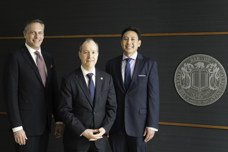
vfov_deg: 20.6
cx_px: 108
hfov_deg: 30.5
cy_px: 77
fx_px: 418
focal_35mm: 66
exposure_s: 1/100
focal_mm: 62
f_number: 4
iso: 400
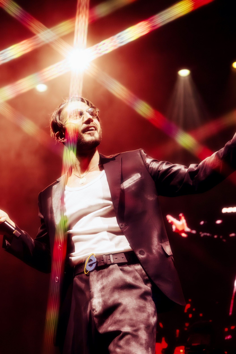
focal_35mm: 70
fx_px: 688
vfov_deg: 28.8
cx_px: 118
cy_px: 177
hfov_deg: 19.5
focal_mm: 70
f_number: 5.6
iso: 8000
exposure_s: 1/500
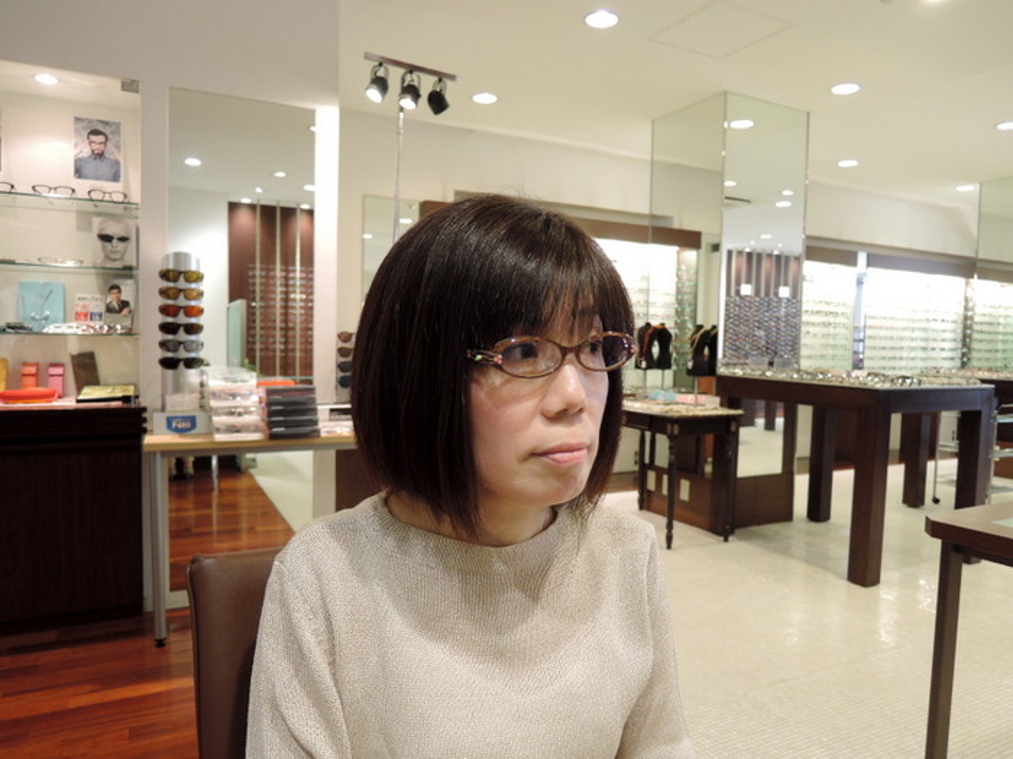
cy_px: 380
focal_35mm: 24
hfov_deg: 71.6
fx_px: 702
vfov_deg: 56.8
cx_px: 506
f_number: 1.8
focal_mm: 5.1
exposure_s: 1/30
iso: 160
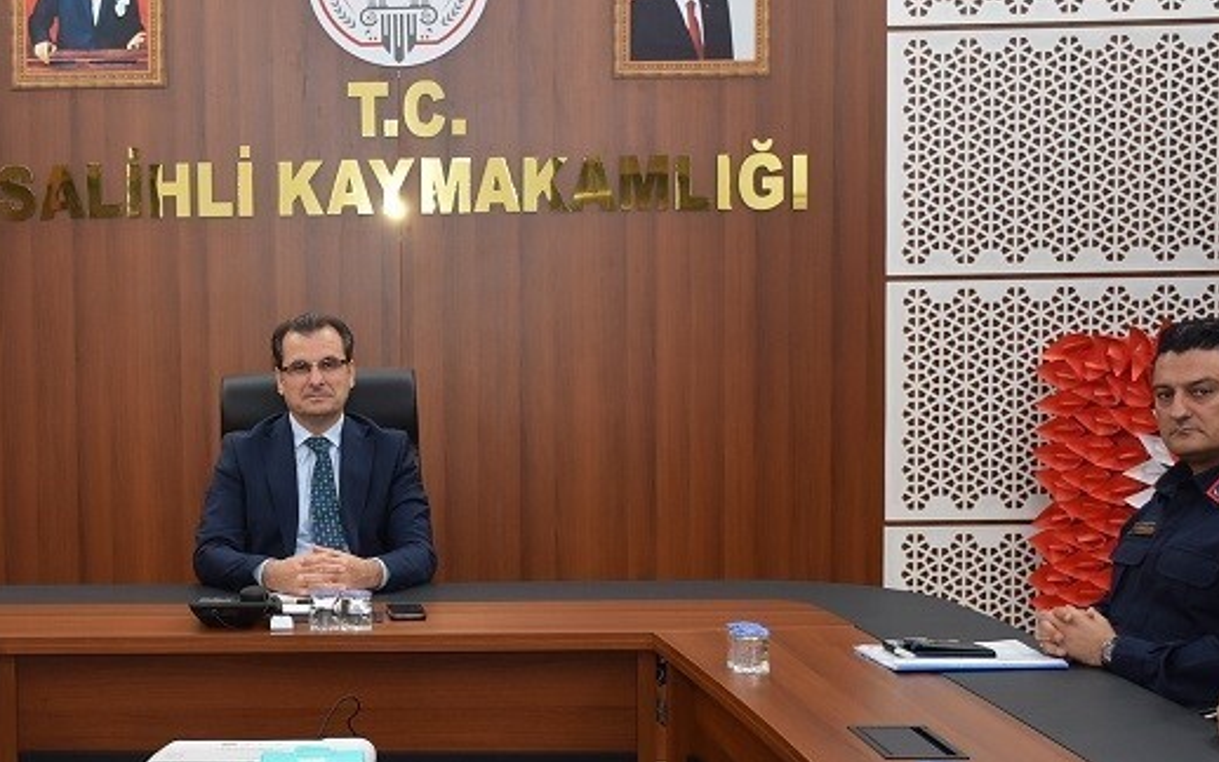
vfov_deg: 18.9
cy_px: 433
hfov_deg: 29.3
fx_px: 2293
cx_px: 301
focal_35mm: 69
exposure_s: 1/60
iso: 500
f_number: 4
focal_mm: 26
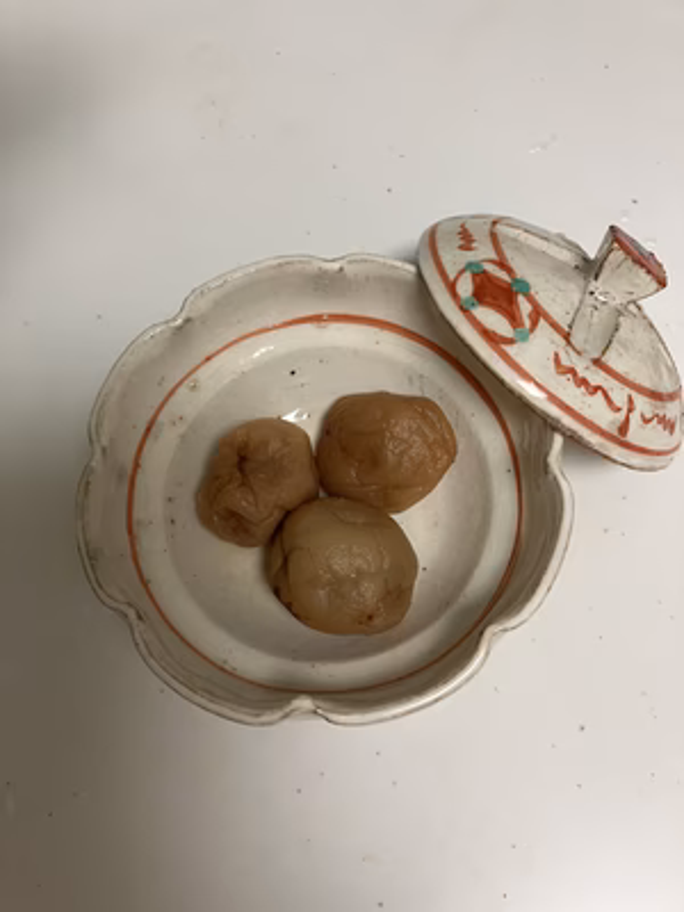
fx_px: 738
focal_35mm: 28
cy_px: 456
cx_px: 342
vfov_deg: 63.4
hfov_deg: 49.7
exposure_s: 1/50
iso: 125
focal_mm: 3.99
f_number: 1.8
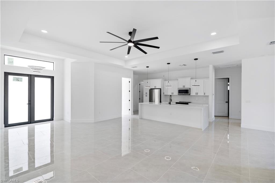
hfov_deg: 96.8
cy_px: 92
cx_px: 138
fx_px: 122
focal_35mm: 16
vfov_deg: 73.7
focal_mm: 16
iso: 250
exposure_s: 1/160
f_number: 4
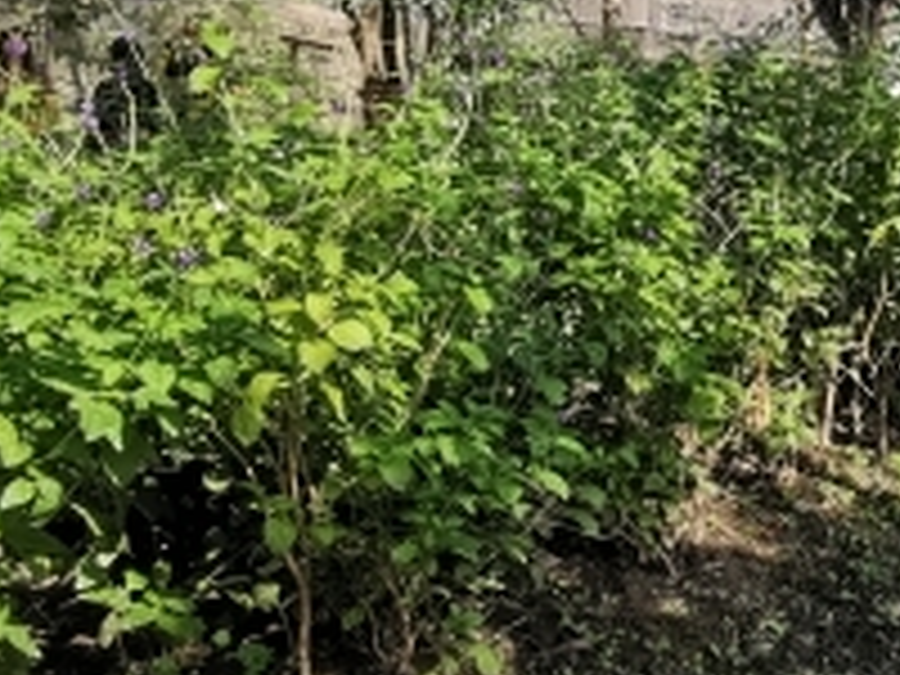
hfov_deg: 26.6
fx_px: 1664
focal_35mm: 64
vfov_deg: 22.8
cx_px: 1098
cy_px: 184
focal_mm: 3.95
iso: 50
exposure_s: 1/299
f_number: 2.2
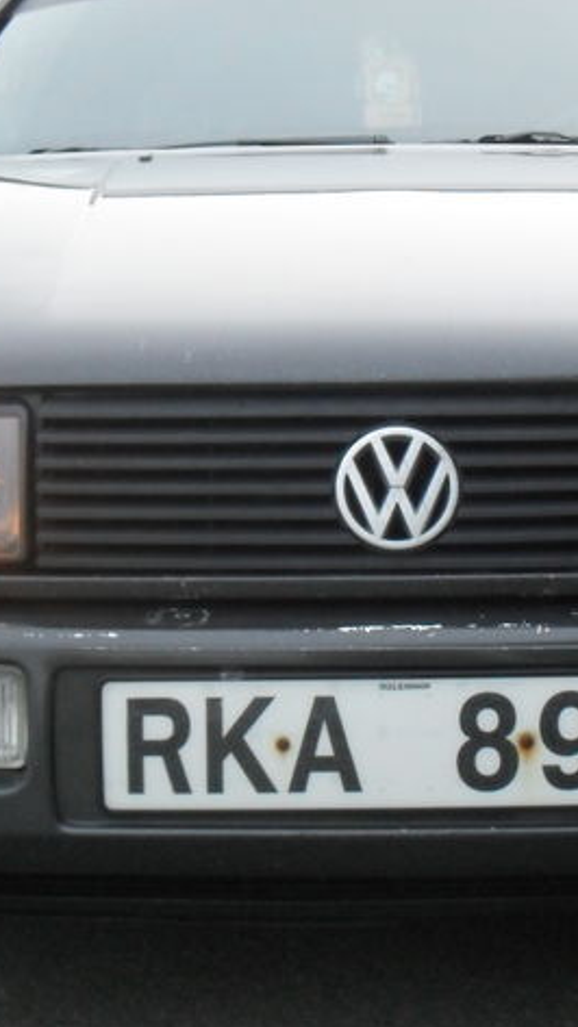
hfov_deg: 14.3
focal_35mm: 84
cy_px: 517
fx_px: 2289
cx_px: 422
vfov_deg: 25.3
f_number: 4.3
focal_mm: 10.1
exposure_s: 1/20
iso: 400
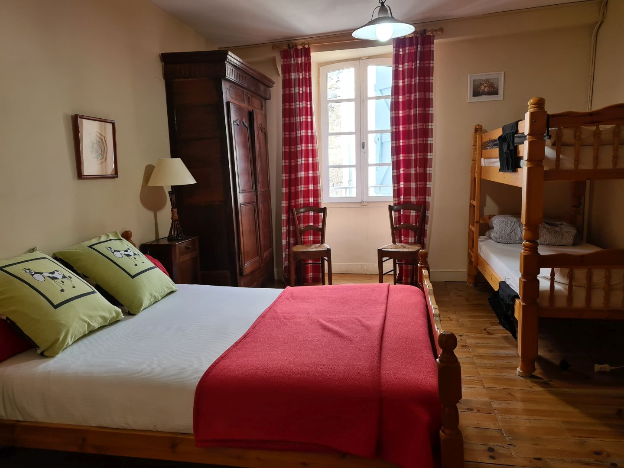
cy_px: 234
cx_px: 312
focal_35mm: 26
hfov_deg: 67.3
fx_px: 469
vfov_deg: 53.1
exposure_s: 1/50
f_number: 1.8
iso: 100
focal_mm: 5.4
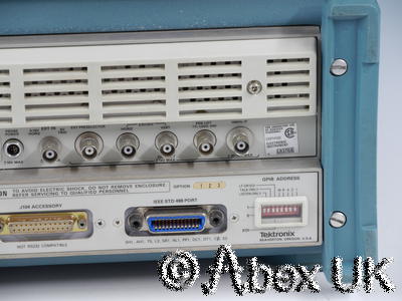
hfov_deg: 10.7
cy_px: 150
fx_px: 2137
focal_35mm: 184
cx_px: 201
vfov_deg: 8.1
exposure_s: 1/2
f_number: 8
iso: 200
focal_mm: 92
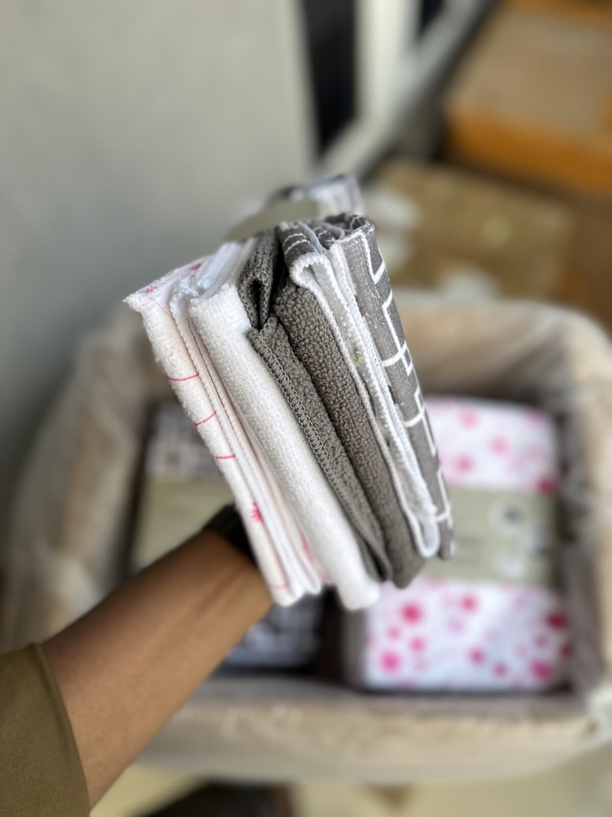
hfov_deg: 56.8
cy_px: 408
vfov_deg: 71.6
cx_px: 306
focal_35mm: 24
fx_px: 566
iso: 80
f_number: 1.78
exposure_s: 1/709
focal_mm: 6.86
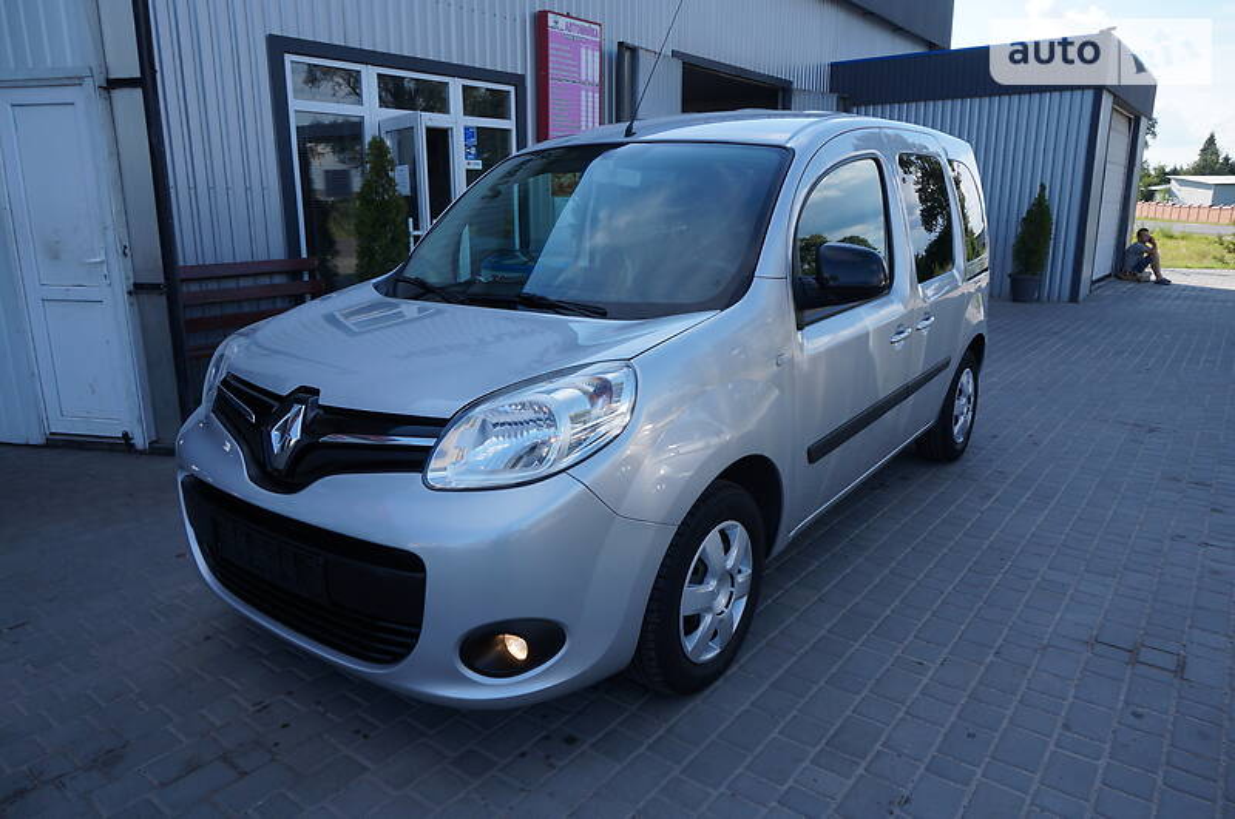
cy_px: 410
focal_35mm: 24
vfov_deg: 53.0
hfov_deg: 73.8
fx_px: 822
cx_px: 618
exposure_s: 1/250
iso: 200
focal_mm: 16
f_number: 8
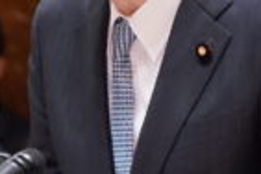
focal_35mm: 706
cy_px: 147
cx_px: 144
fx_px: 5118
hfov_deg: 2.9
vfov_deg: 1.9
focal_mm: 130
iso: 4000
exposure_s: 1/125
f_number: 6.3
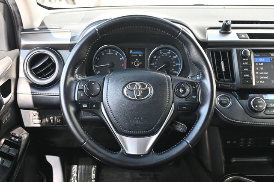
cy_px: 91
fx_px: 302
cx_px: 137
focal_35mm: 40
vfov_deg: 33.6
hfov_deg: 48.7
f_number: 4.5
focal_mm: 26.5
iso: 900
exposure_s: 1/125
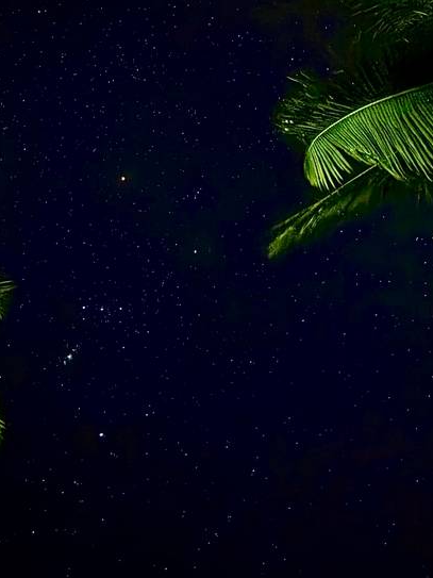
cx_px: 56
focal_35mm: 46
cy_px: 220
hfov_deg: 30.3
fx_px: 767
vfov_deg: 41.0
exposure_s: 1
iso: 10000
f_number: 1.6
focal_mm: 5.96
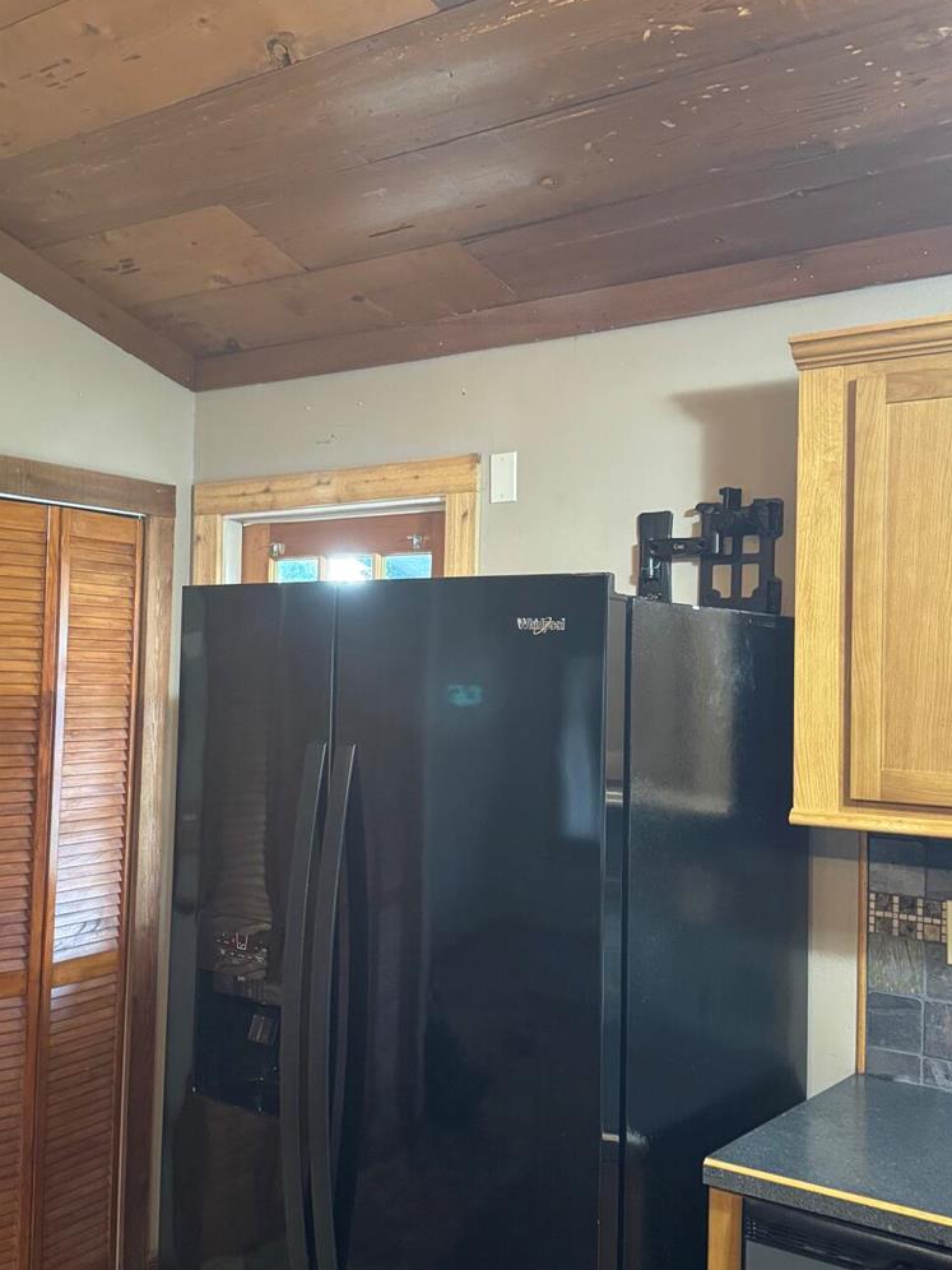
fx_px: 1357
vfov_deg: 50.1
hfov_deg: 38.6
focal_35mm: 37
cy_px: 626
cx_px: 407
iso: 640
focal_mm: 6.76
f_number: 1.78
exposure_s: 1/40
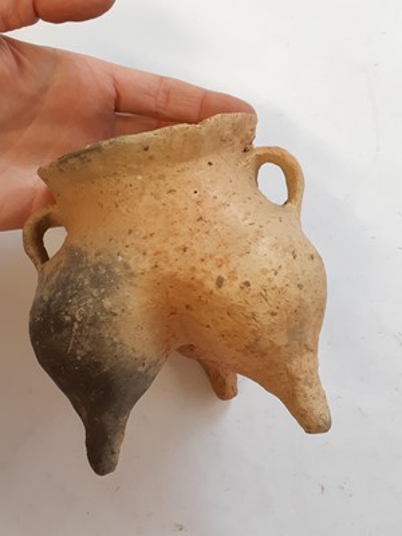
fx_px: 403
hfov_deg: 53.1
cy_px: 268
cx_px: 201
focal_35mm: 26
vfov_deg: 67.3
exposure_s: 1/50
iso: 64
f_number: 1.7
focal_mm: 3.93
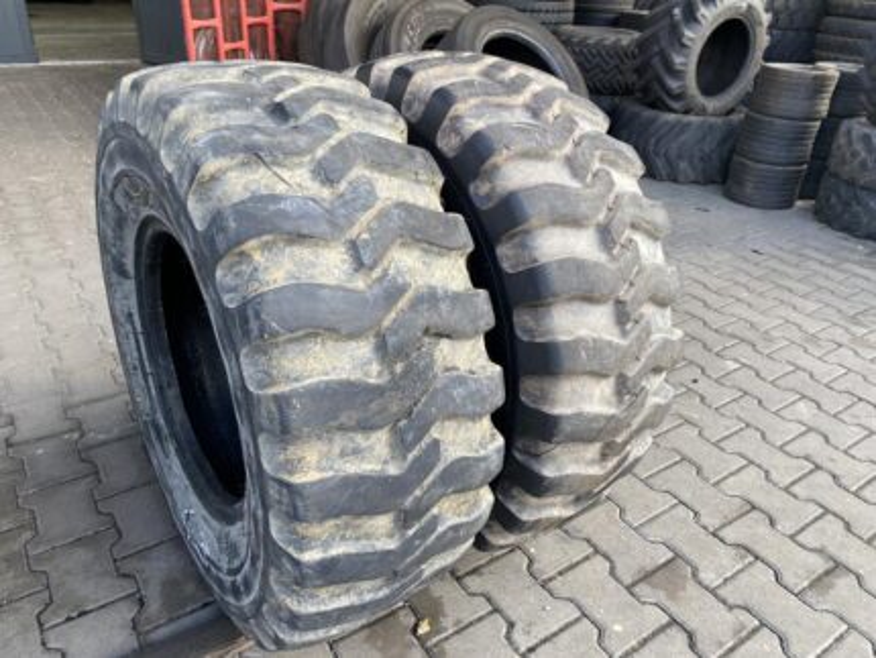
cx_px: 438
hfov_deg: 67.3
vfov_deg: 53.1
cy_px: 329
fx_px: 658
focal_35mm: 26
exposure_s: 1/151
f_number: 1.8
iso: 32
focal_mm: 4.25
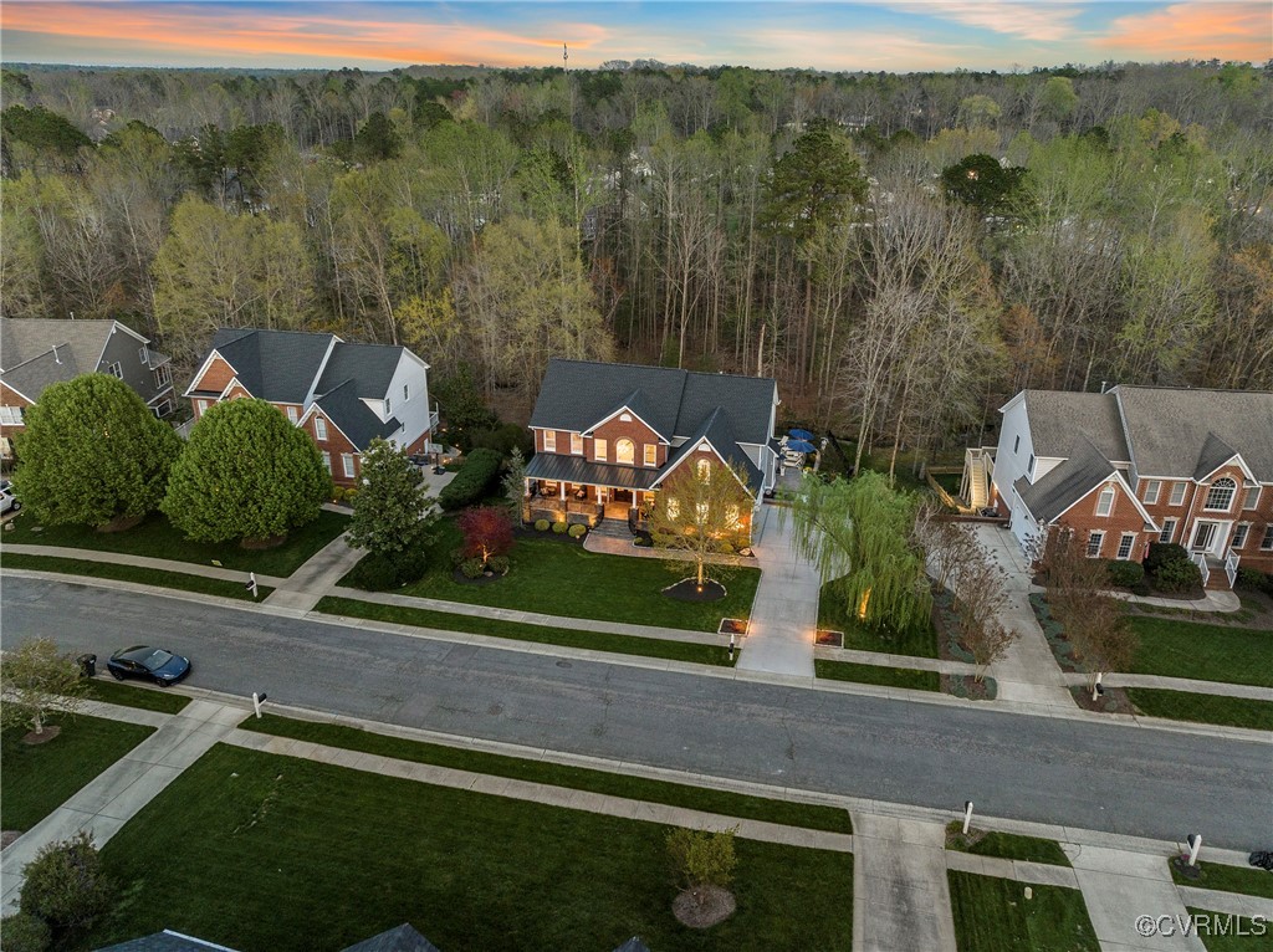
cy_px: 476
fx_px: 882
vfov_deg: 56.7
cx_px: 636
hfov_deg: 71.6
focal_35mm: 24
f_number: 4
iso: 400
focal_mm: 12.29
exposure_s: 1/6
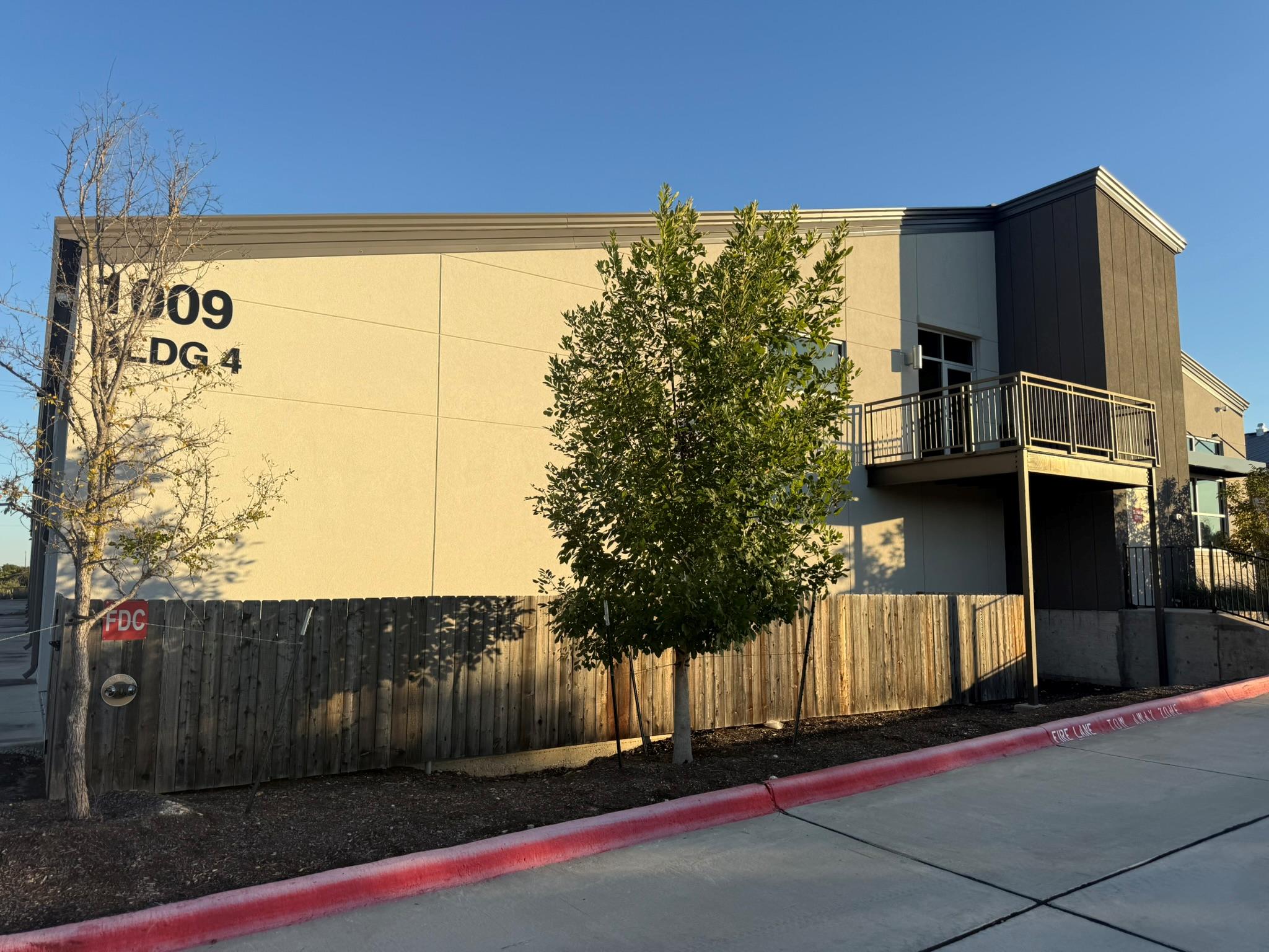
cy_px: 476
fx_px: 880
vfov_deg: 56.8
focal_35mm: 24
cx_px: 634
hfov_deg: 71.6
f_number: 1.78
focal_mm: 6.76
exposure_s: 1/2445
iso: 80
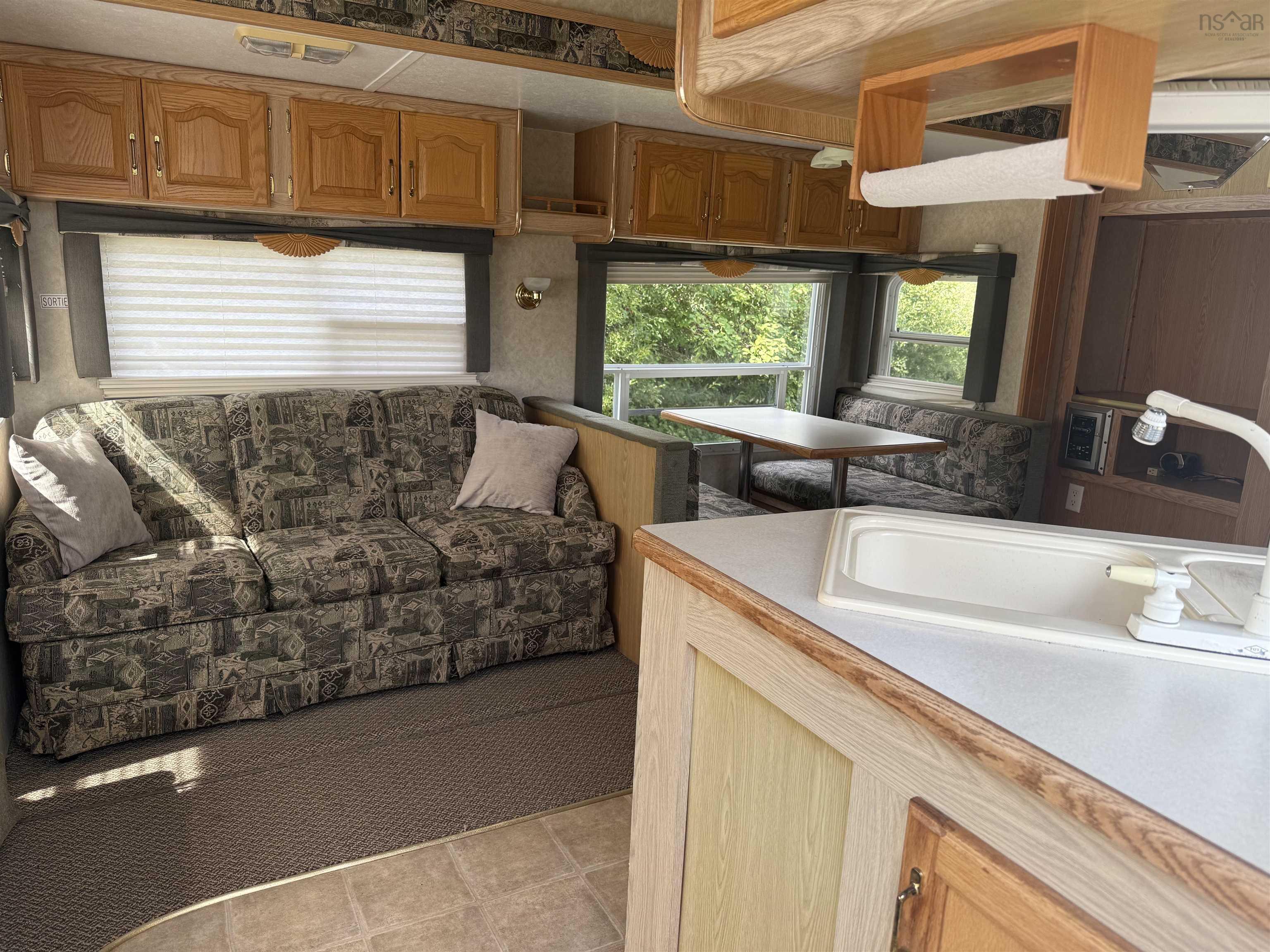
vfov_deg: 56.8
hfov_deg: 71.6
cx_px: 635
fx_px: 881
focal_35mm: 24
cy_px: 476
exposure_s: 1/370
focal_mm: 6.76
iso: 80
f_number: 1.78
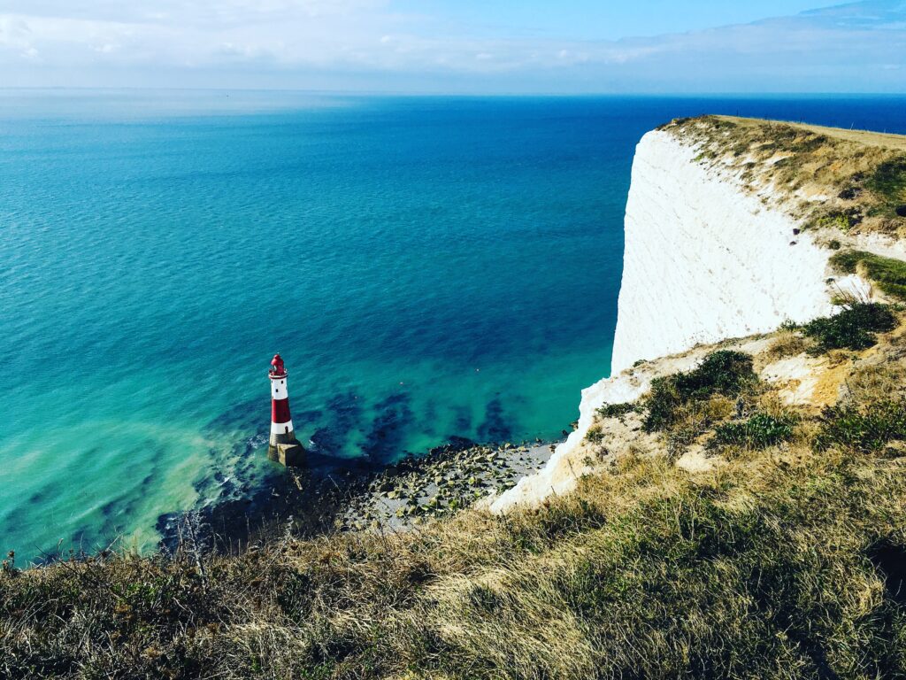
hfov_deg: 61.7
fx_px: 759
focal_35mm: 29
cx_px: 453
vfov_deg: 48.2
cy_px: 340
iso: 25
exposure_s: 1/3205
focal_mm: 4.15
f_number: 2.2
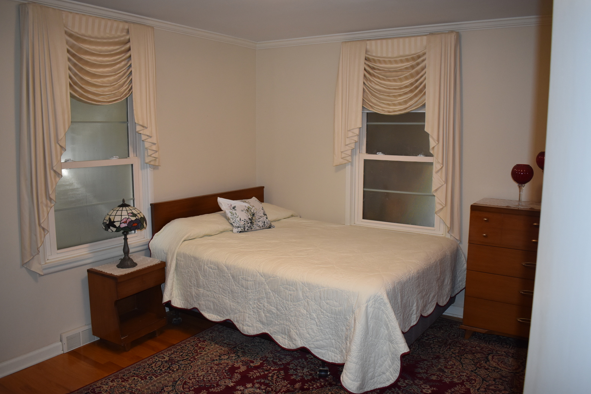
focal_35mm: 28
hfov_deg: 65.5
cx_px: 298
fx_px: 460
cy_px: 194
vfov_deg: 46.4
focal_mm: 18
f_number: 3.5
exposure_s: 1/60
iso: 800
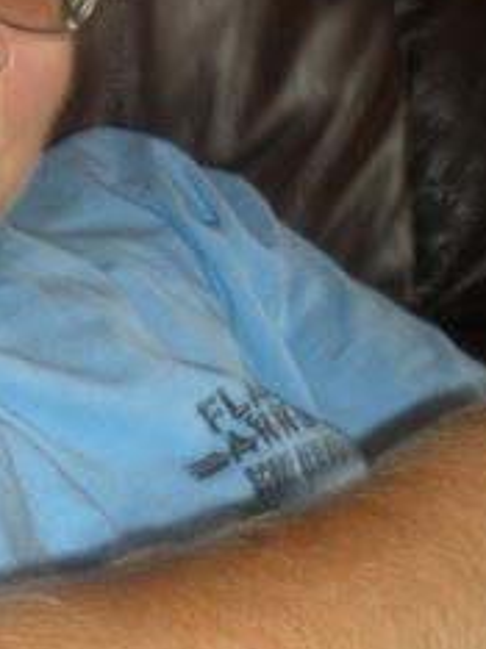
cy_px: 227
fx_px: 1950
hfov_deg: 13.9
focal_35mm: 104
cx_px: -50
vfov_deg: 18.9
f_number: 3.1
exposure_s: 1/30
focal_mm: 6.3
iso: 64
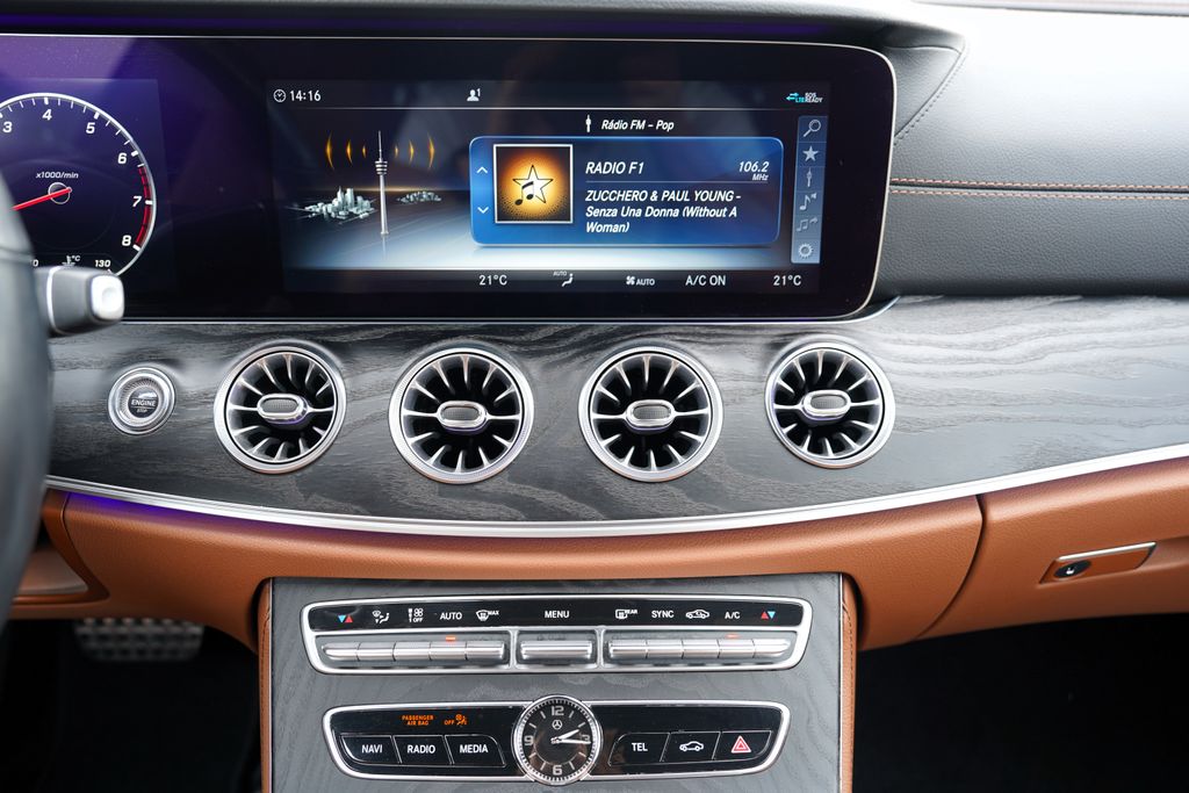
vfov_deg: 41.1
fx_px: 1057
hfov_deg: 58.7
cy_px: 396
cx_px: 594
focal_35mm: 32
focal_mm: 32
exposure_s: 1/60
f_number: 4
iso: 160
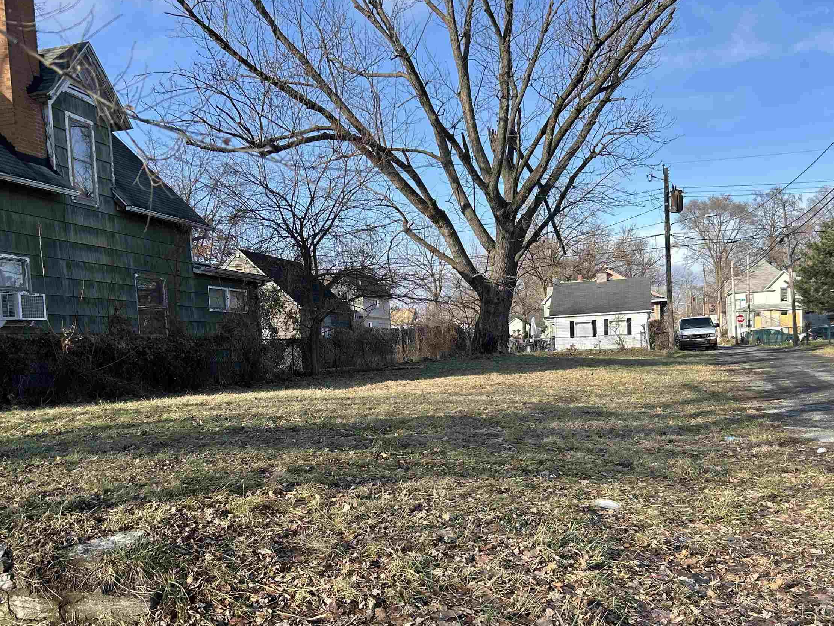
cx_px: 415
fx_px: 867
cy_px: 405
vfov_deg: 39.3
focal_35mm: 36
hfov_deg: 51.4
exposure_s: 1/1553
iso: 50
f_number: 1.5
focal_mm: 5.7
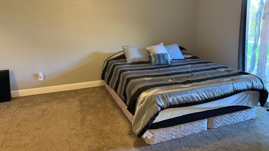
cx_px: 133
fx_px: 193
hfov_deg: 69.9
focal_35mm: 27
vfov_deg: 42.3
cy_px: 50
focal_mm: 6.76
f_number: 1.78
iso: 800
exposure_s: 1/40
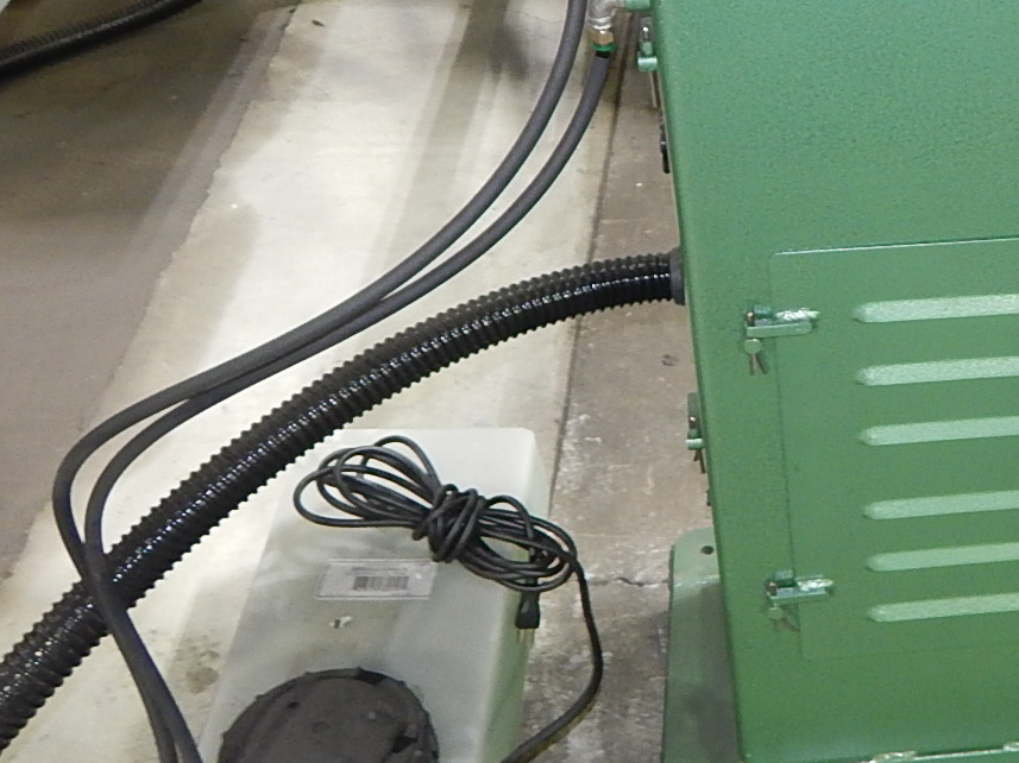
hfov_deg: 29.3
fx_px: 1795
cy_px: 221
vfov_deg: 23.8
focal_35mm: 61
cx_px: 1057
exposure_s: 1/13
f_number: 3
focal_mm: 4
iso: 200
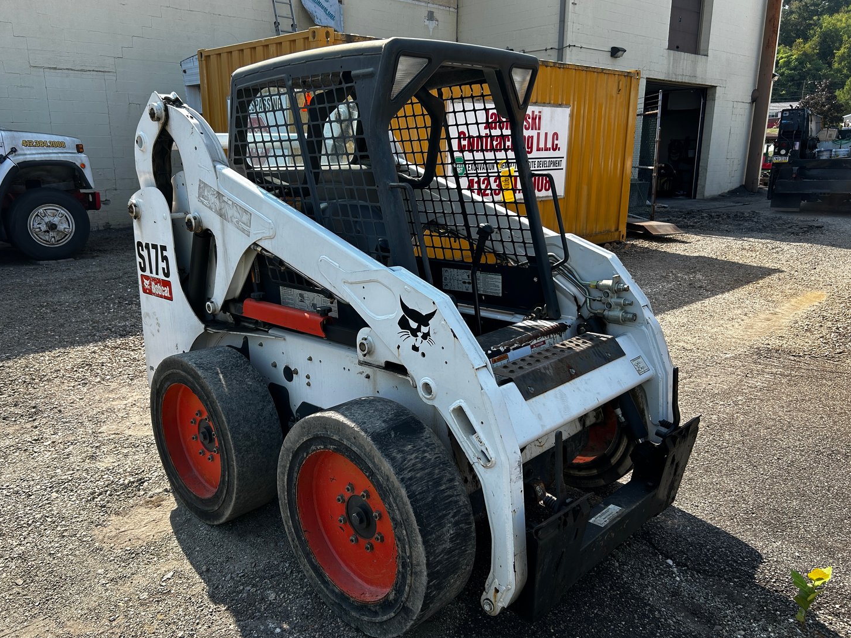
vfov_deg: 51.4
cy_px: 321
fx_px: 664
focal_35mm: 27
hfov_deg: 65.3
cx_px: 410
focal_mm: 5.7
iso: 50
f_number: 1.5
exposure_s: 1/1431
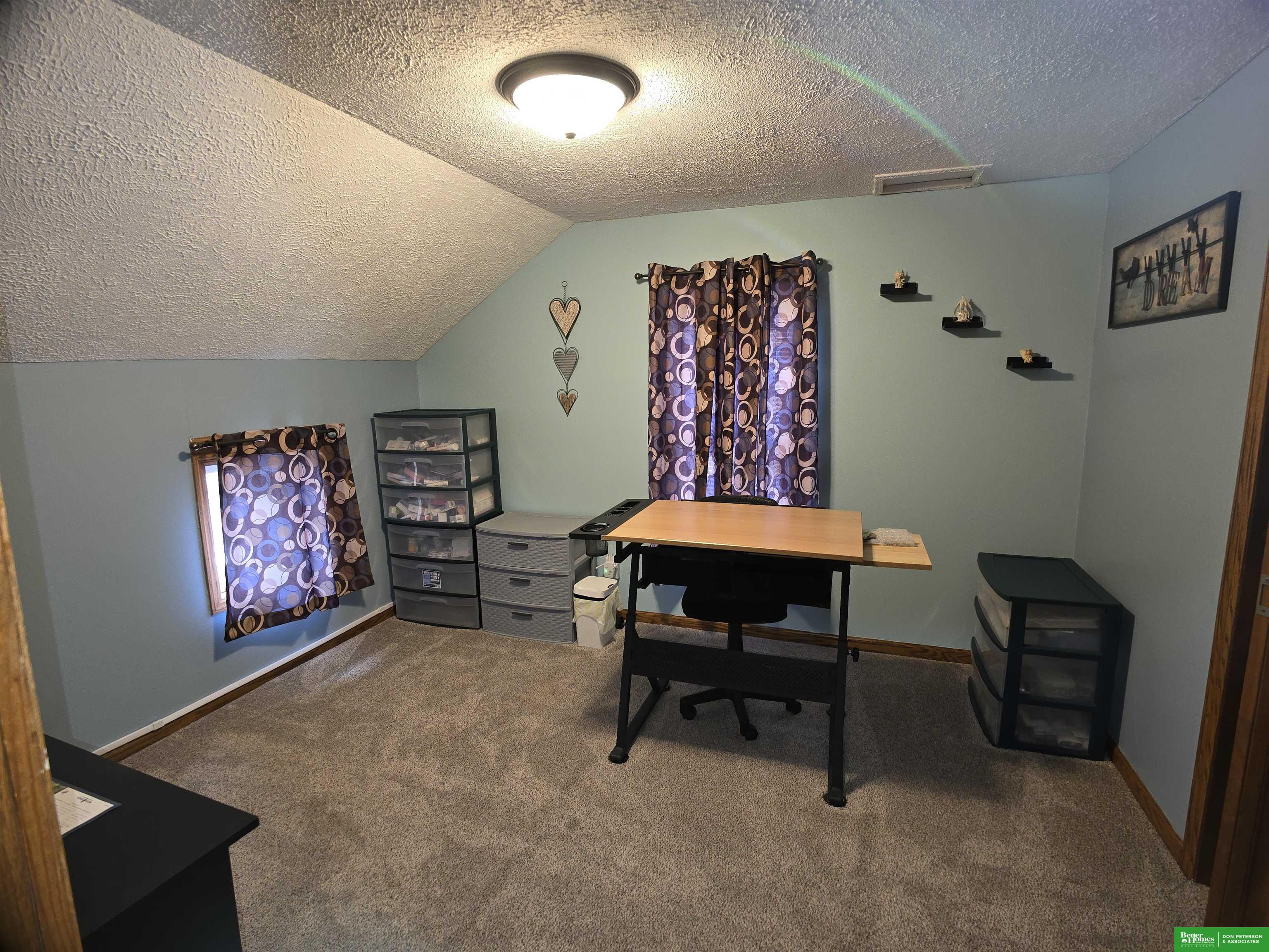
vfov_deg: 58.9
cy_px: 476
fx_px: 843
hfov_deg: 73.9
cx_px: 634
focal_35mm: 23
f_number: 1.7
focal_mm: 6.3
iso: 100
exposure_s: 1/24
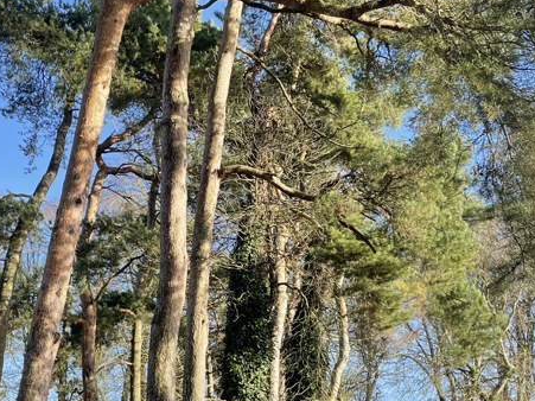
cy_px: 373
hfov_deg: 32.5
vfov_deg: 24.0
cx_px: 198
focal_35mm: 59
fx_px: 912
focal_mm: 4.2
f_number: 1.6
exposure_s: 1/749
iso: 32
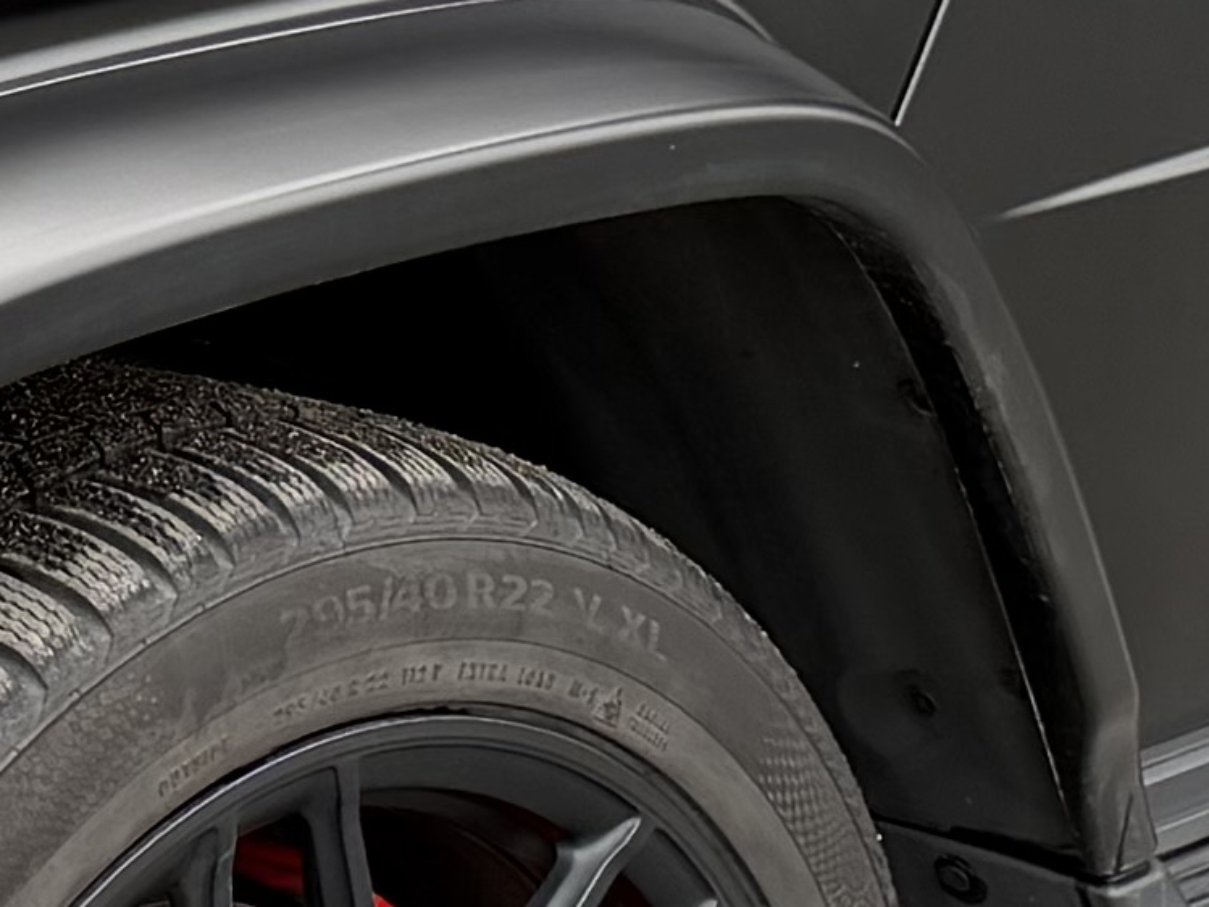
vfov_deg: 8.1
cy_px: 116
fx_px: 6392
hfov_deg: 10.7
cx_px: 100
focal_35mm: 183
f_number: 1.78
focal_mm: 6.76
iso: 80
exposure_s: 1/555
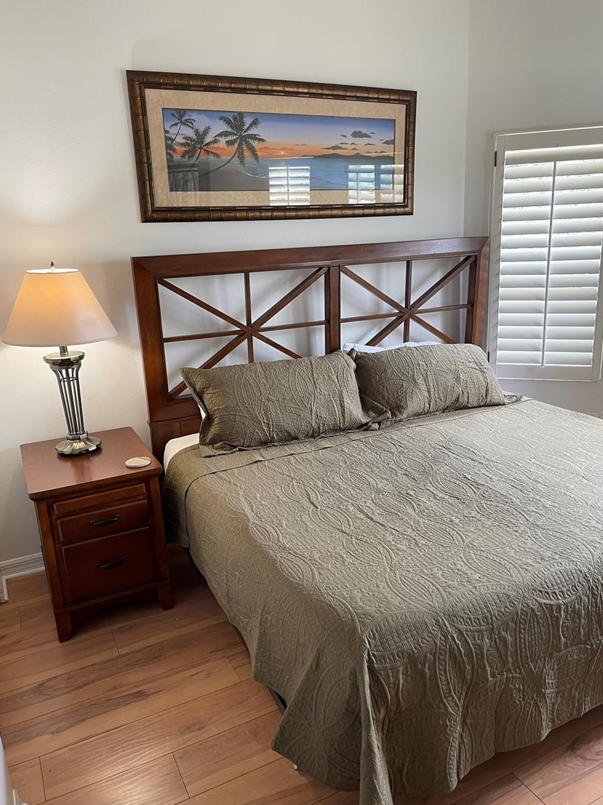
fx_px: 604
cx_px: 307
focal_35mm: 26
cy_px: 414
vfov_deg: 67.3
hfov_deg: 53.0
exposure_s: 1/60
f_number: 1.6
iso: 80
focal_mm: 5.1
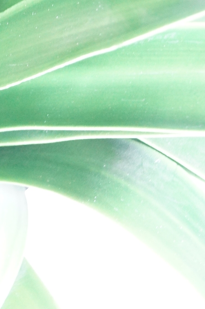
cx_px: -13
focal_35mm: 99
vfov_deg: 20.5
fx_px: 849
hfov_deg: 13.5
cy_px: 78
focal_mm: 30
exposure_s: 1/20
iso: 3200
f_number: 4.5
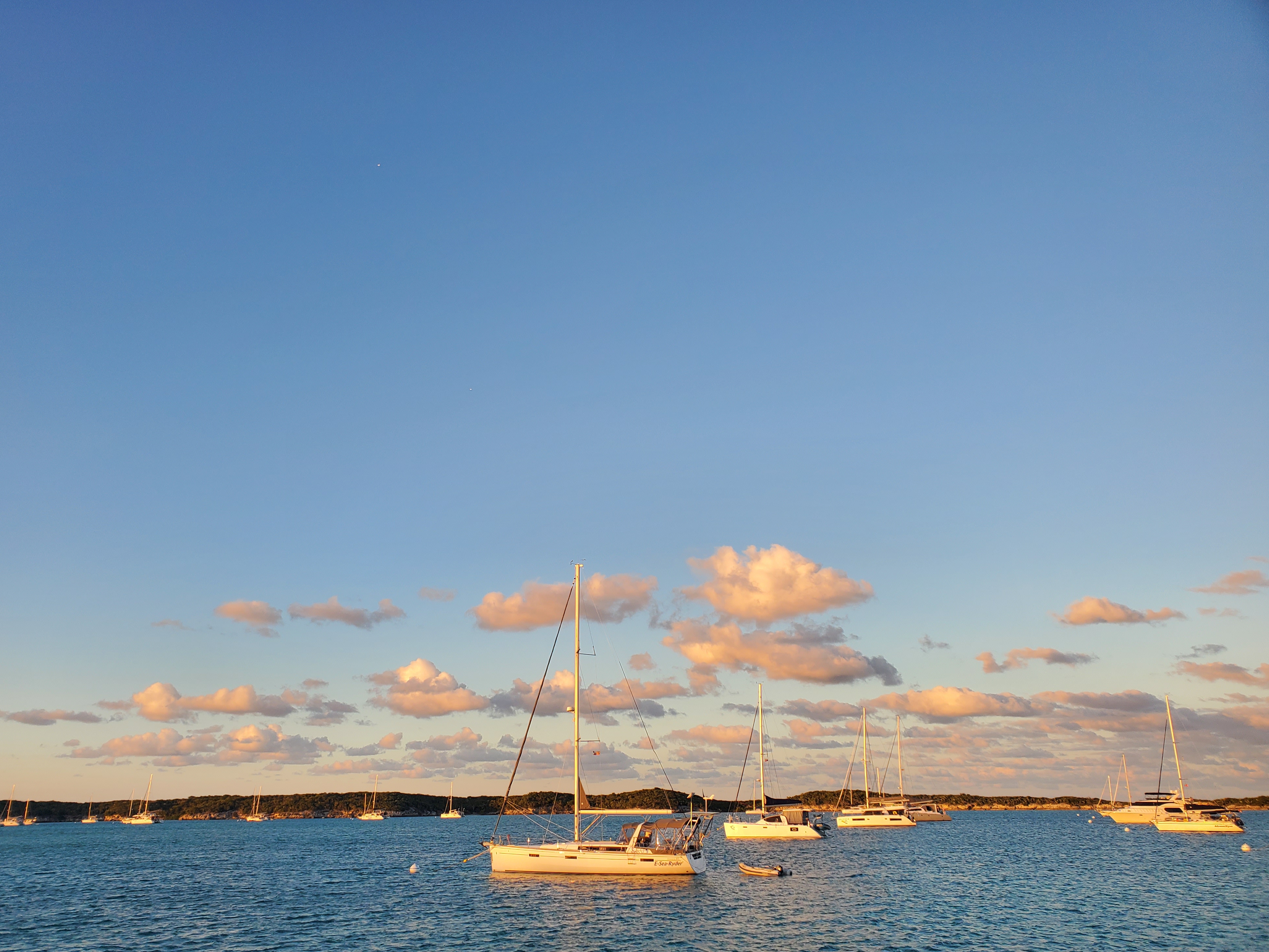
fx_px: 990
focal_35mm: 27
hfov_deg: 65.3
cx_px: 615
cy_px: 493
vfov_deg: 51.3
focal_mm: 4.3
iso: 50
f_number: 2.4
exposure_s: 1/408
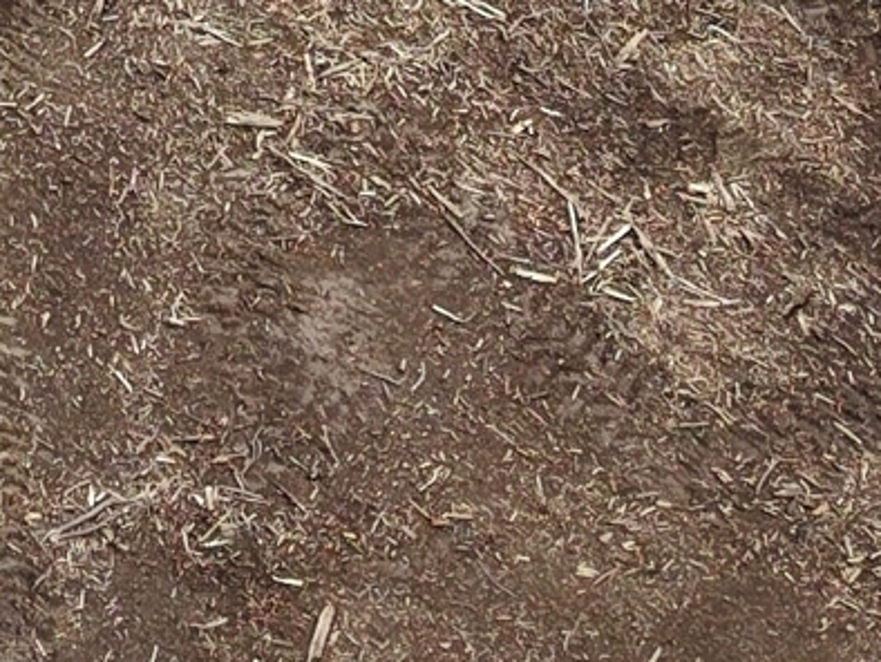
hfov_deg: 9.6
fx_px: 4762
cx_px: -1100
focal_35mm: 187
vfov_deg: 6.8
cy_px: -1597
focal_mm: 8.67
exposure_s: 1/2000
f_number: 1.8
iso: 200
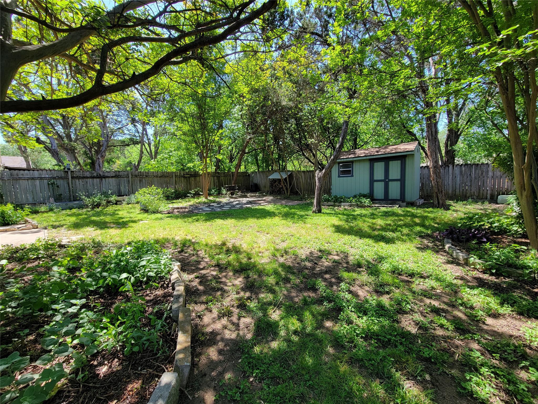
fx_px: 202
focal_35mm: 13
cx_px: 269
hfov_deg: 106.2
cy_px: 202
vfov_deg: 89.9
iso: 50
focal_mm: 2.2
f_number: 2.2
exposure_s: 1/318
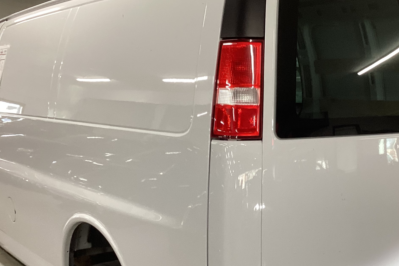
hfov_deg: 35.5
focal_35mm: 56
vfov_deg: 24.0
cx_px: 237
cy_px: 184
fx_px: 621
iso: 80
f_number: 2.4
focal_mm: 3.3
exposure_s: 1/50
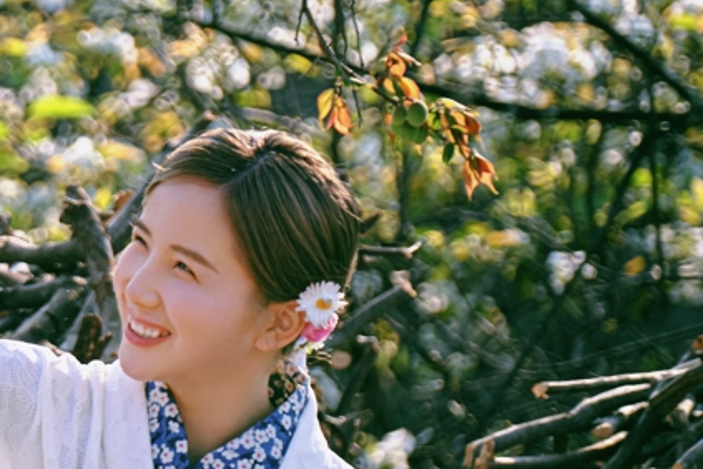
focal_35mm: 655
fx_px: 12790
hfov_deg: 3.1
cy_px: 446
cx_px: -555
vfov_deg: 2.1
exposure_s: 1/500
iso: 250
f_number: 2.8
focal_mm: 115
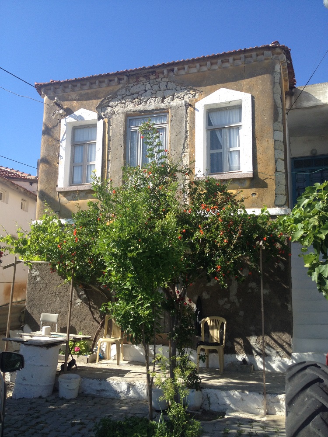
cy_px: 218
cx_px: 164
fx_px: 442
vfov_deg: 52.6
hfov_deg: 40.7
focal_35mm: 35
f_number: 2.4
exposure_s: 1/863
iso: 50
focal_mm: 4.28
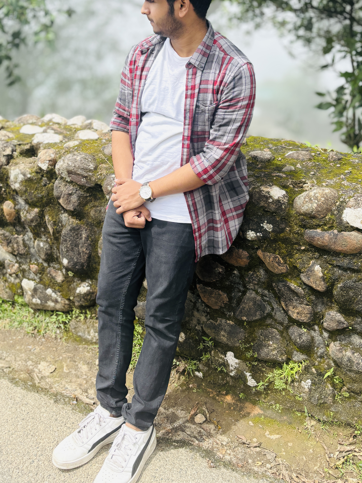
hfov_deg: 38.6
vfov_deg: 48.9
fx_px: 516
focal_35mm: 37
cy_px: 144
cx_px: 160
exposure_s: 1/2105
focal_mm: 5.96
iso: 50
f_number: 1.6
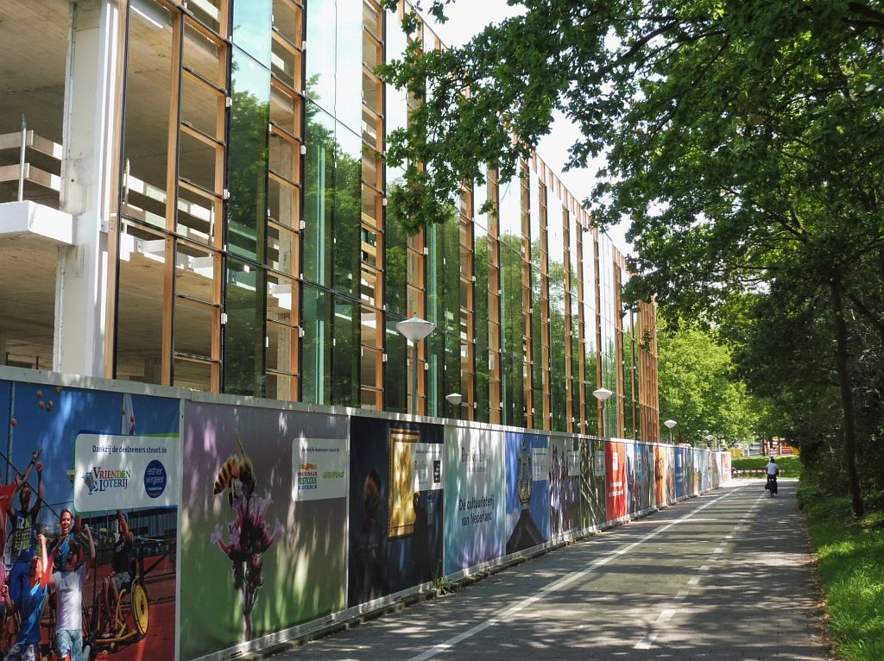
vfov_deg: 35.1
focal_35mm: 41
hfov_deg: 45.8
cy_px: 330
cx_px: 442
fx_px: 1046
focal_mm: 7.4
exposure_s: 1/160
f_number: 5
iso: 100
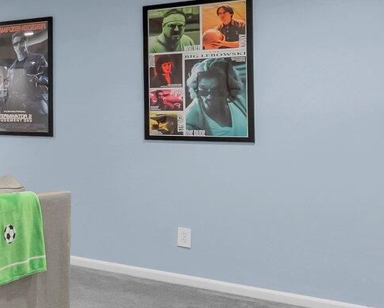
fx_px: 626
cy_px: 123
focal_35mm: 55
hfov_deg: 25.8
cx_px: -186
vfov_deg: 27.6
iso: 640
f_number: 7.1
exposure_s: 1/10
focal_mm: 14
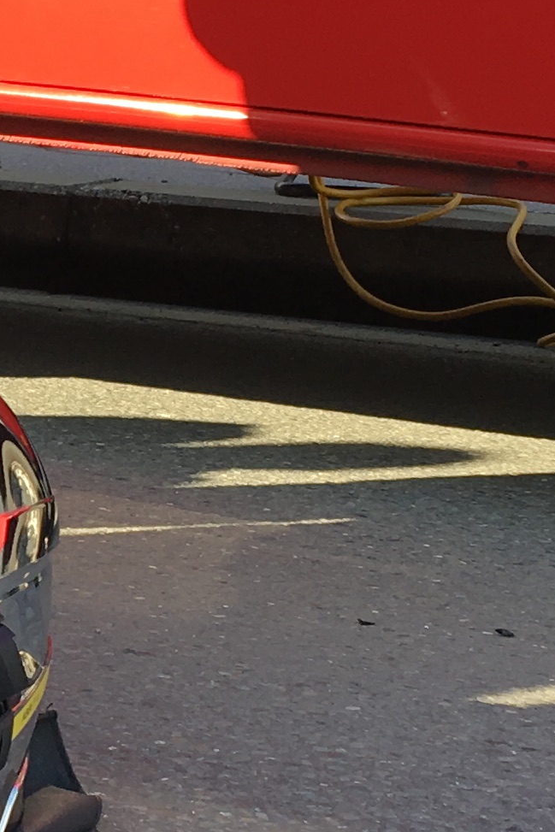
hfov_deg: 10.8
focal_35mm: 125
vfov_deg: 16.4
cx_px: -130
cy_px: 483
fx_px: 2889
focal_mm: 4.15
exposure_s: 1/349
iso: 25
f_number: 2.2
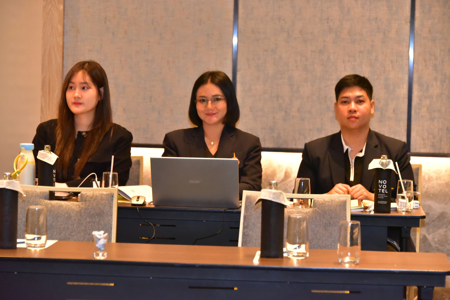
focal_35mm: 125
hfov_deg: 16.4
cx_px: 225
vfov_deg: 11.0
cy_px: 150
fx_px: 1563
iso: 10000
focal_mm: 125
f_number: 5.6
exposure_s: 1/200
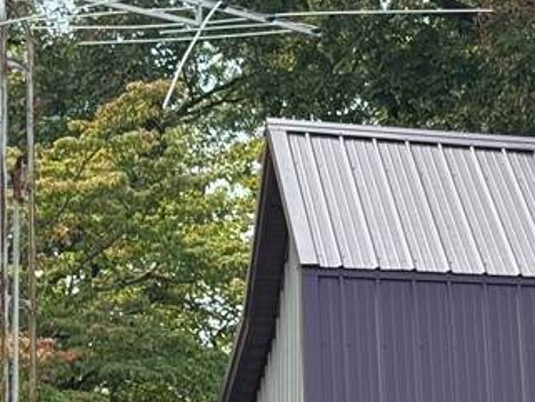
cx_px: 750
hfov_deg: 12.4
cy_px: 525
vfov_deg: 9.5
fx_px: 2366
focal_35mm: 153
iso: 64
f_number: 1.78
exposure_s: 1/1312
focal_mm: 6.76
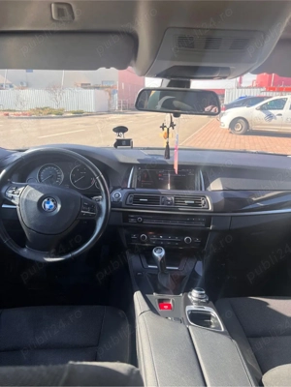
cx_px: 146
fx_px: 291
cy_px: 194
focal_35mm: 26
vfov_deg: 67.3
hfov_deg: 53.1
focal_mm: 5.7
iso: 50
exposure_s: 1/521
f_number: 1.5
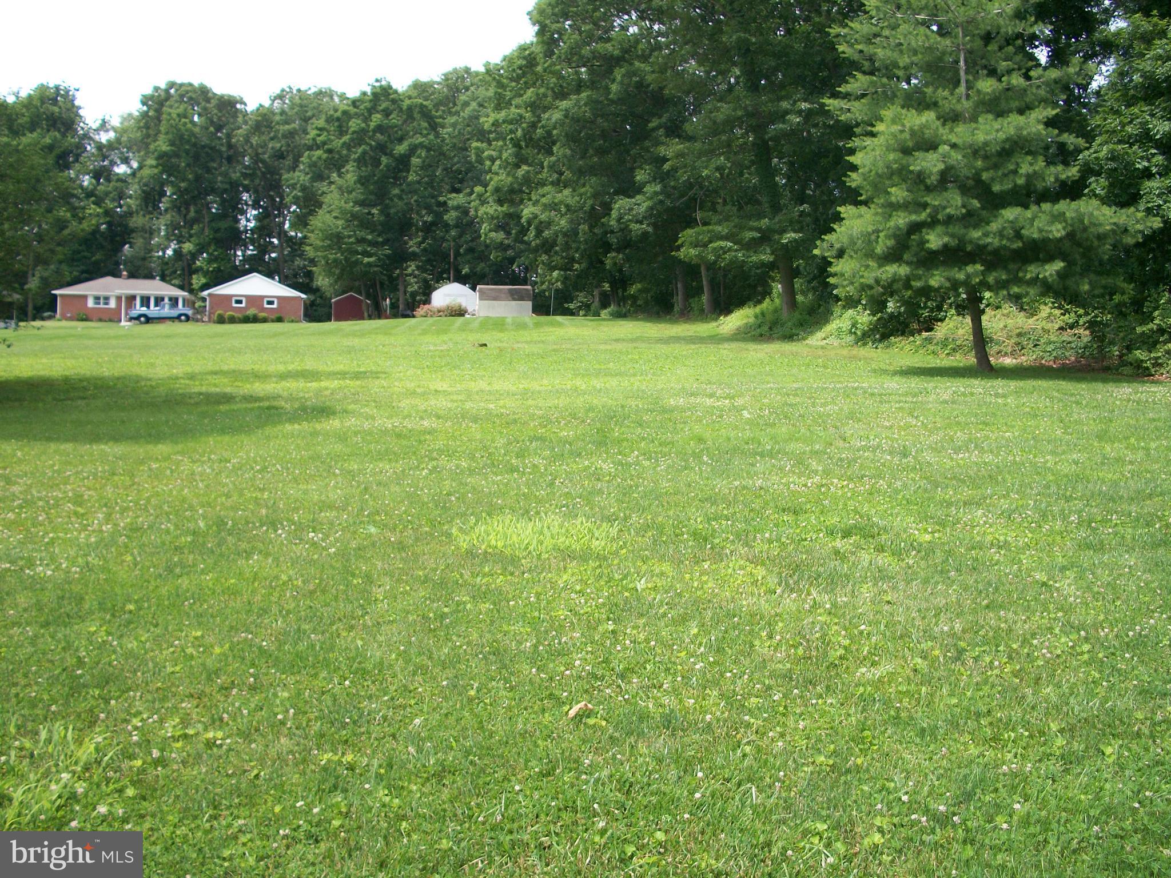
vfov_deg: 40.7
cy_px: 439
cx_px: 586
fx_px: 1184
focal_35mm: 35
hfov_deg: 52.6
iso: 80
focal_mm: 6.3
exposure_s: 1/400
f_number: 3.1
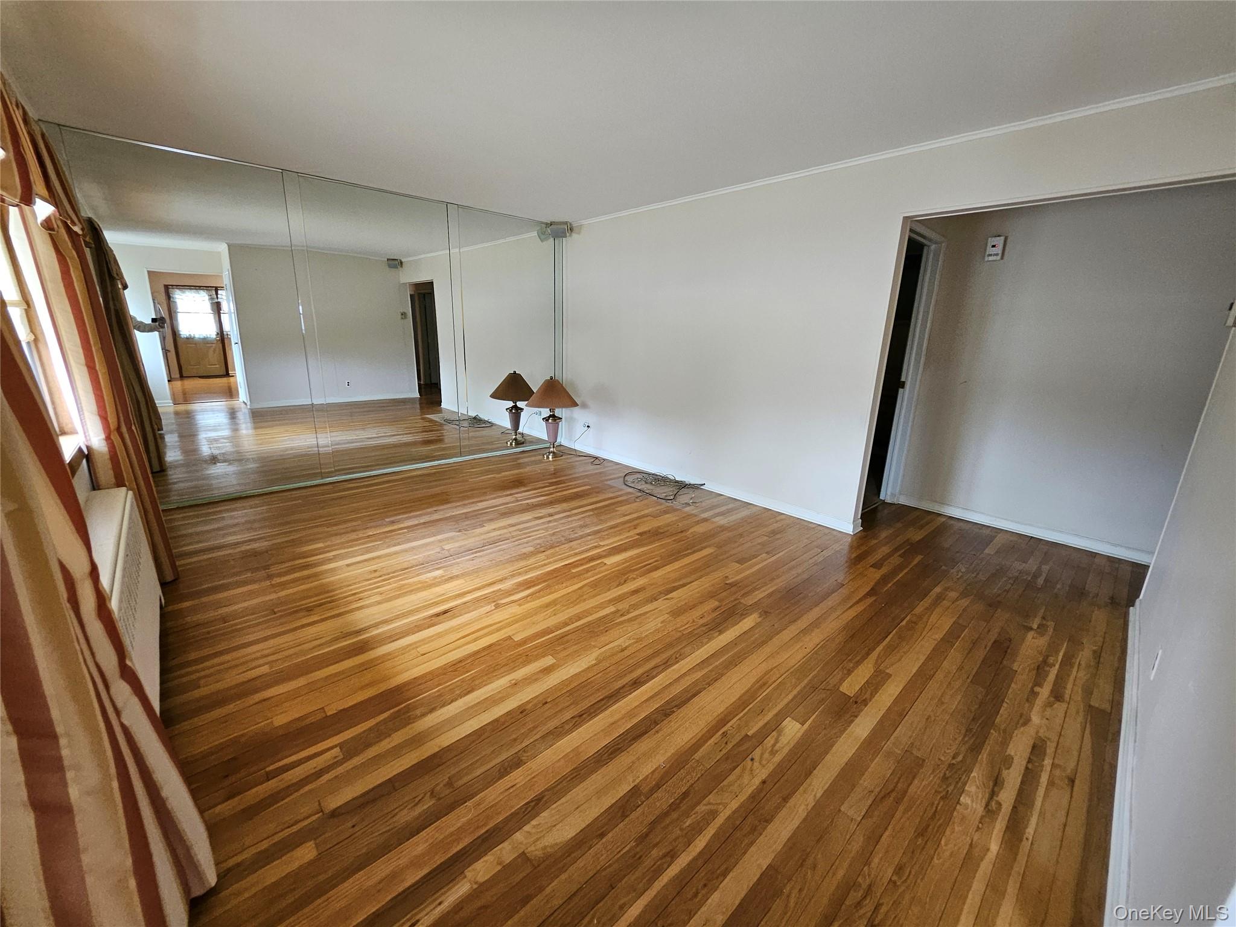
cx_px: 618
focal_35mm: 13
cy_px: 464
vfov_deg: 89.9
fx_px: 464
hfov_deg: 106.2
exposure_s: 1/60
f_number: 2.2
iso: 200
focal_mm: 1.7
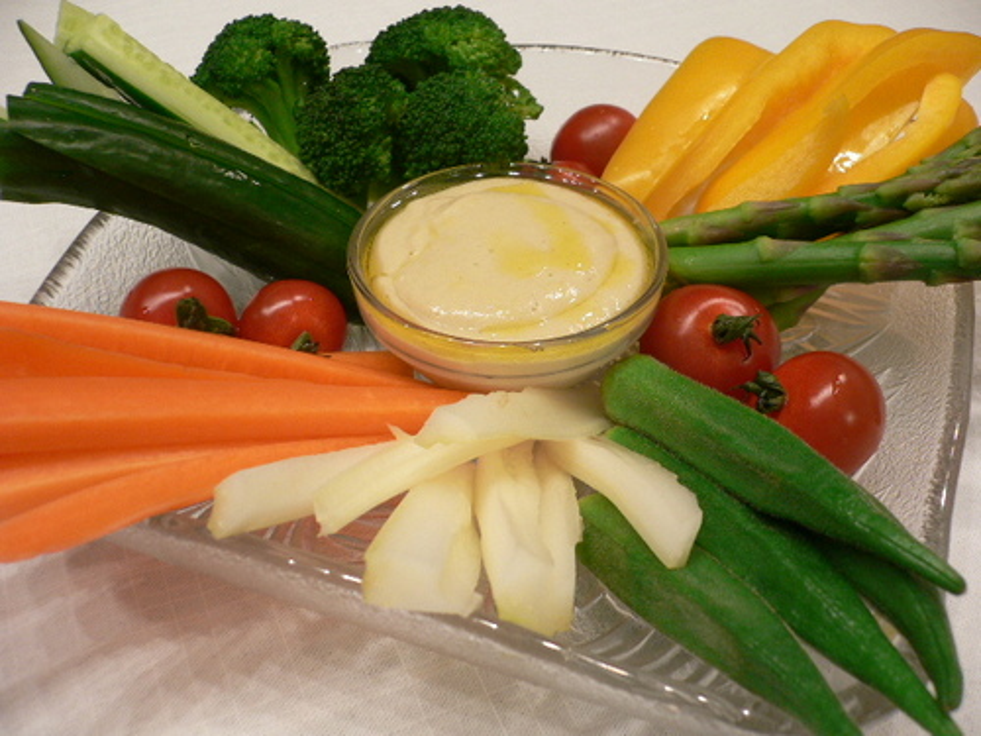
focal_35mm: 35
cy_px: 368
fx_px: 992
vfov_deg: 40.7
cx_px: 490
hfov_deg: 52.6
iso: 100
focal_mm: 5.8
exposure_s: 1/13
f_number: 2.8
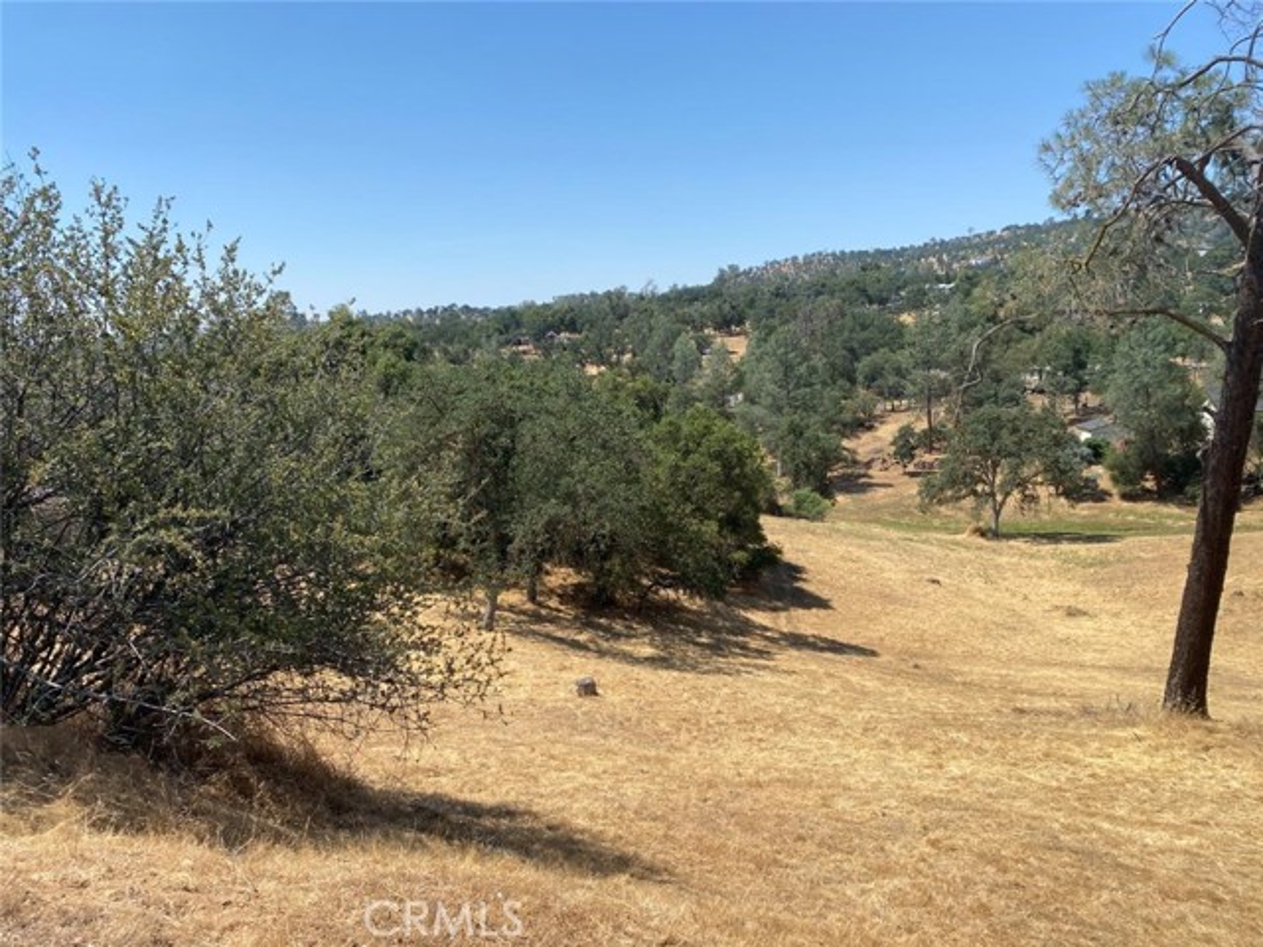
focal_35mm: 26
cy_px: 474
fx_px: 949
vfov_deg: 53.1
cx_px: 632
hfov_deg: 67.3
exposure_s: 1/2688
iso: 32
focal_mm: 4.25
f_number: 1.8
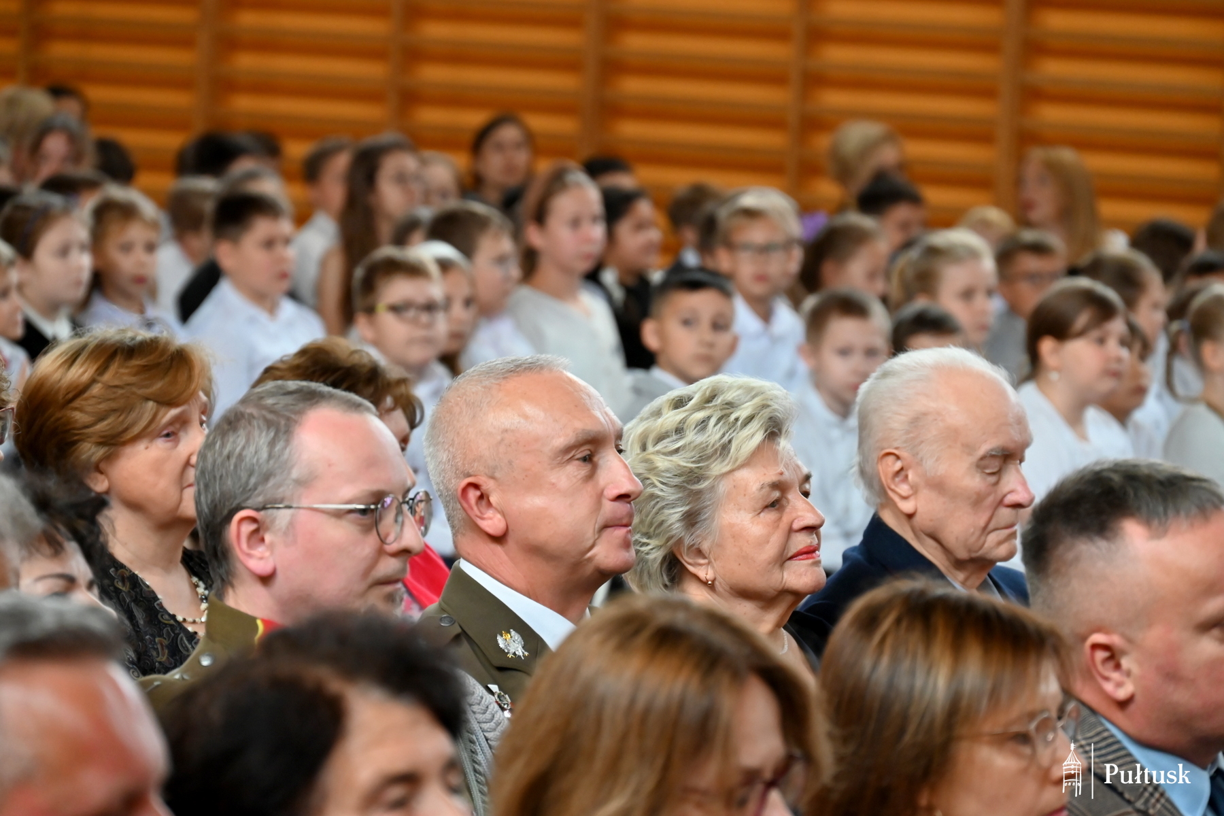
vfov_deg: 8.6
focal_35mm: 160
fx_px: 5440
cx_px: 612
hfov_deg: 12.8
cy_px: 408
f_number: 6.3
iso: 3200
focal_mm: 160
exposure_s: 1/160
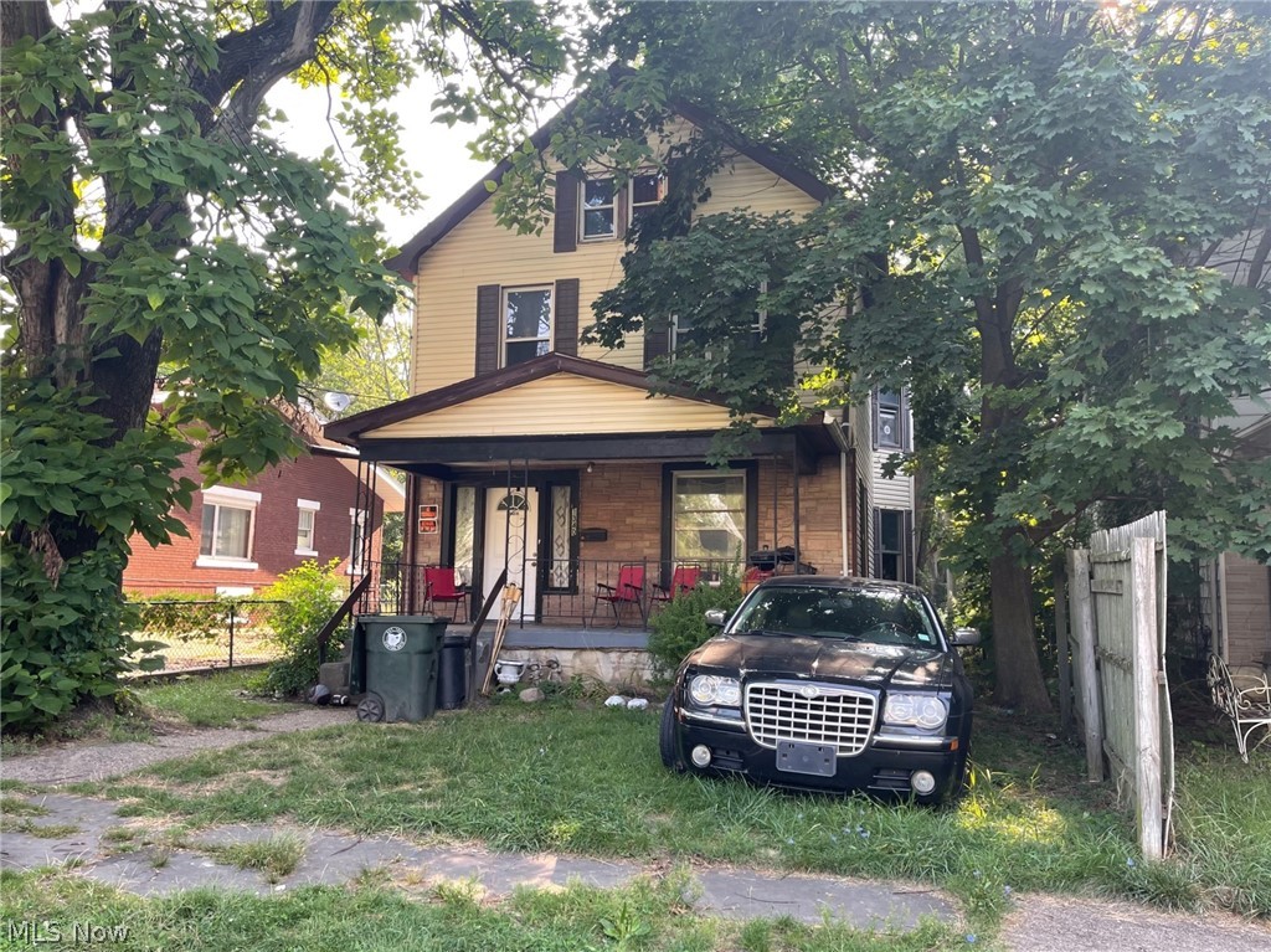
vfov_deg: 53.0
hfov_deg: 67.3
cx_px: 636
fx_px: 954
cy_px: 476
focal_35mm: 26
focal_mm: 5.1
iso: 40
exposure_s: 1/121
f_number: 1.6
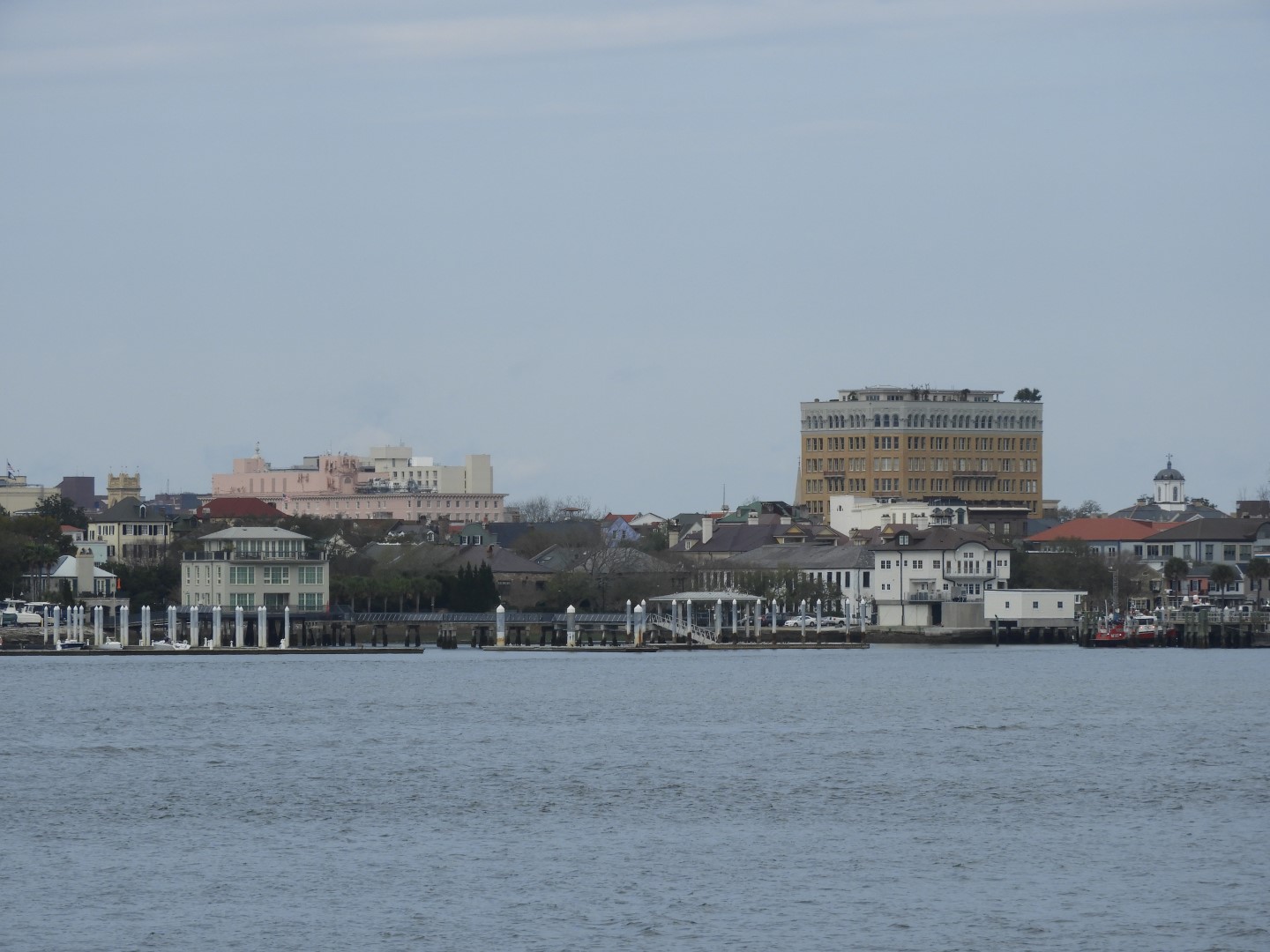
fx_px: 8071
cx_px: 635
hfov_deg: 9.0
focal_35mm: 220
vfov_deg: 6.8
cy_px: 476
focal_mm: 39.4
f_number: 5.3
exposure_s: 1/500
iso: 100
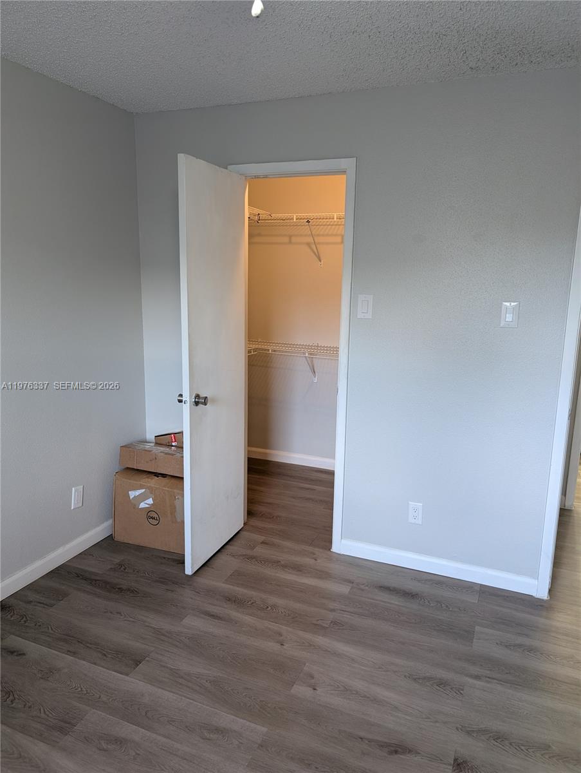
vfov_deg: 71.5
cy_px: 386
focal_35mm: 24
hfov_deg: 56.9
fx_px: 536
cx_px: 290
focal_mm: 6.9
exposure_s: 1/60
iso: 166
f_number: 1.68
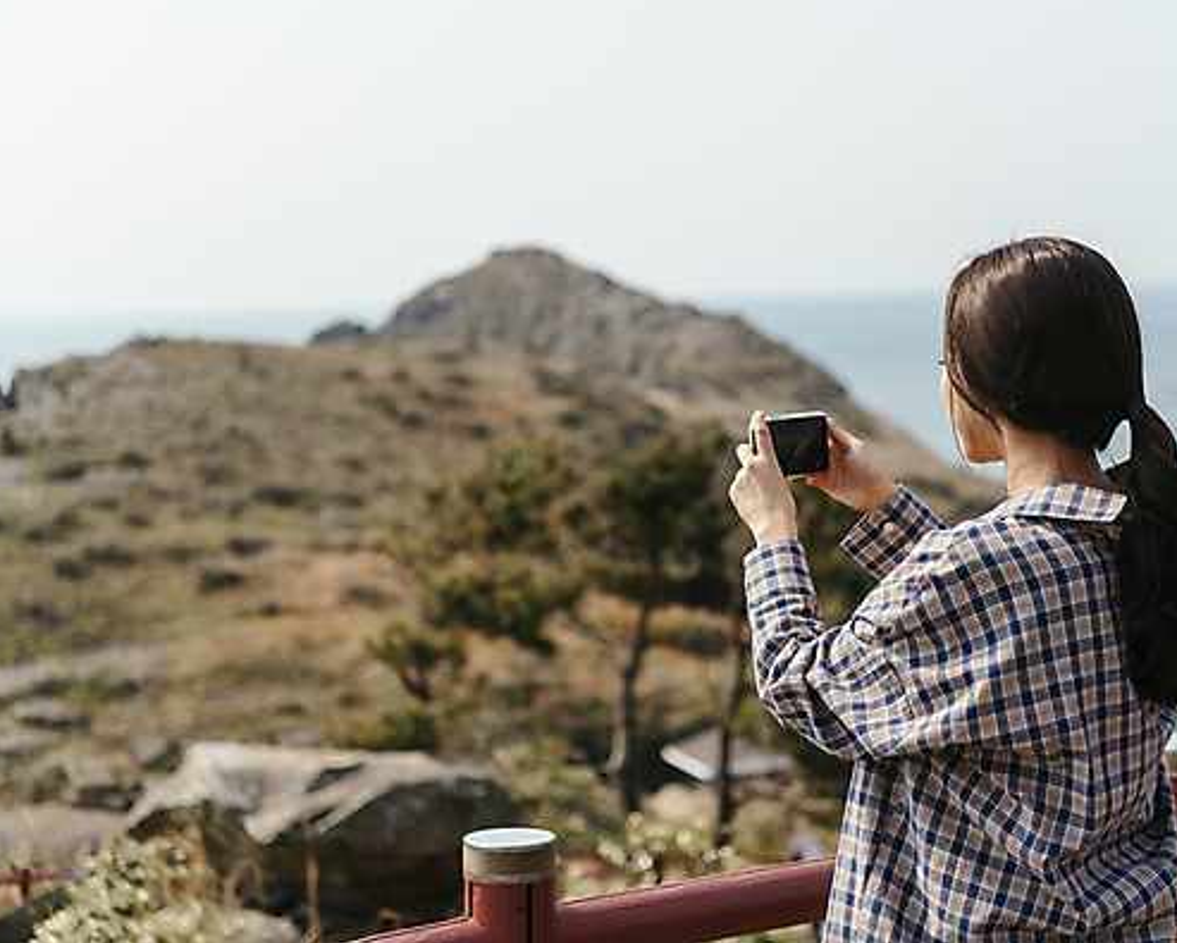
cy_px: 468
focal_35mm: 57
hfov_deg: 32.9
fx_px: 1987
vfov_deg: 26.7
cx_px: 691
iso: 100
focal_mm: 50
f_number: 2.8
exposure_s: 1/2500
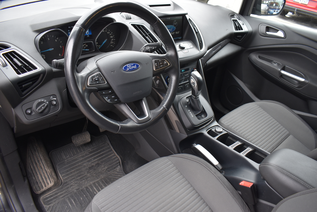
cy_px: 106
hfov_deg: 67.4
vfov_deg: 47.9
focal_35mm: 27
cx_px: 158
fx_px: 238
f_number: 4.8
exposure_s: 1/90
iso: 400
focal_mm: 18
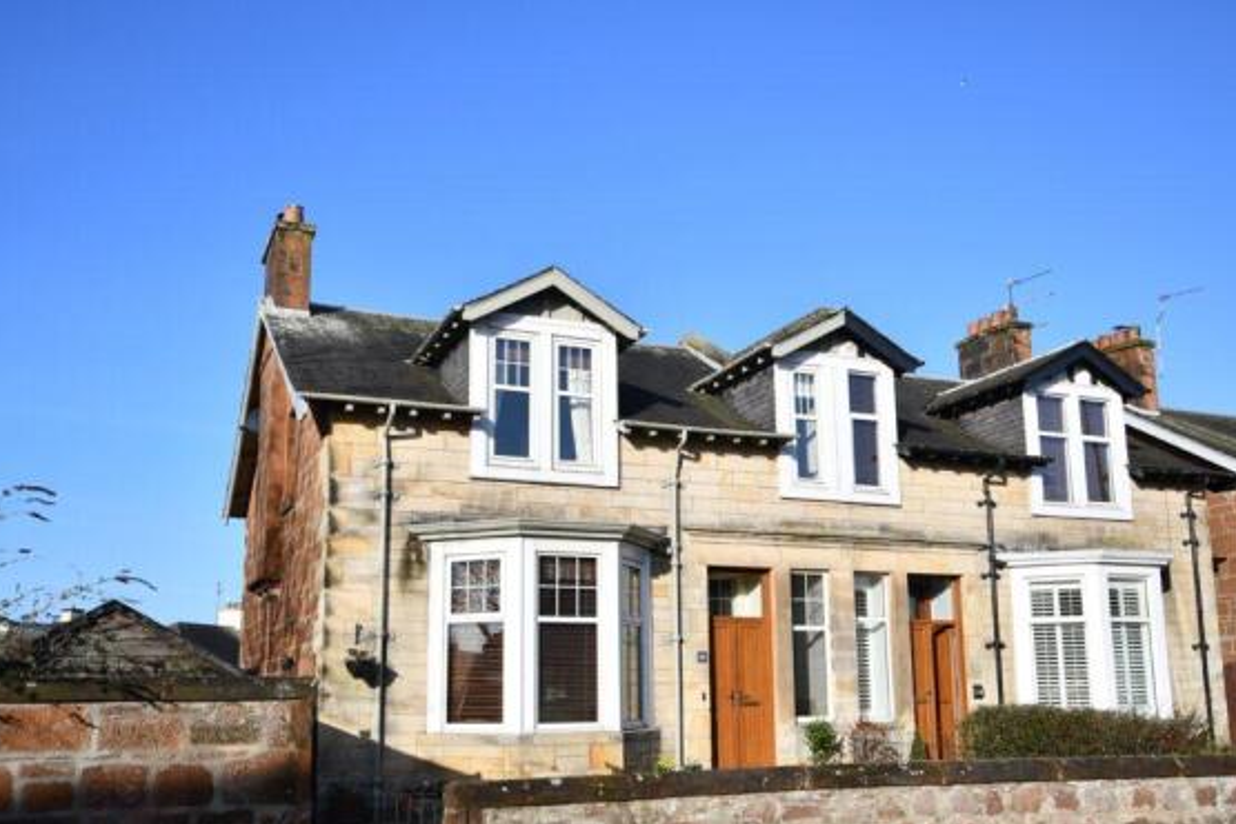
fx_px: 1133
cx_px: 621
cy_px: 479
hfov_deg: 57.2
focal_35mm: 33
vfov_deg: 39.9
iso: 100
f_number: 8
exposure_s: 1/250
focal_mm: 19
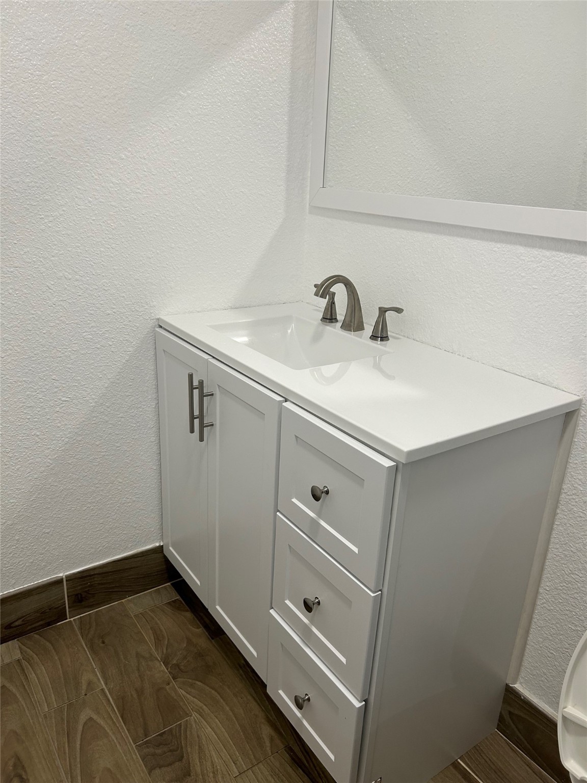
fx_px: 588
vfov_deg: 67.3
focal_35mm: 26
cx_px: 294
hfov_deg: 53.1
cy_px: 392
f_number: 1.5
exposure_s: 1/120
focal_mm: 5.7
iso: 125
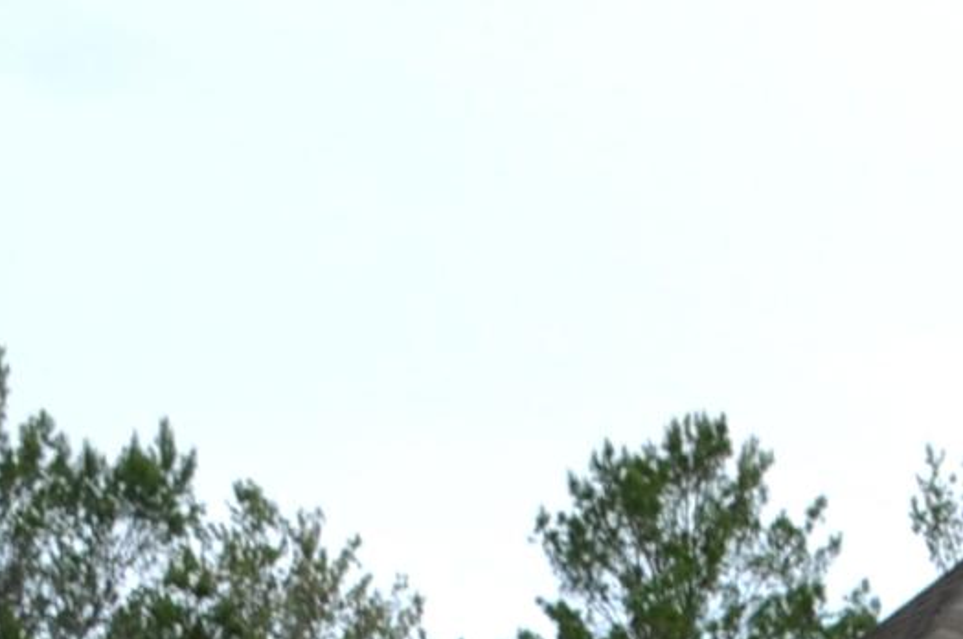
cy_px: 1682
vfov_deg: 6.3
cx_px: 2163
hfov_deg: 9.2
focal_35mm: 206
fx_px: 5504
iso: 200
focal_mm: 24
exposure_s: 1/200
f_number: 9
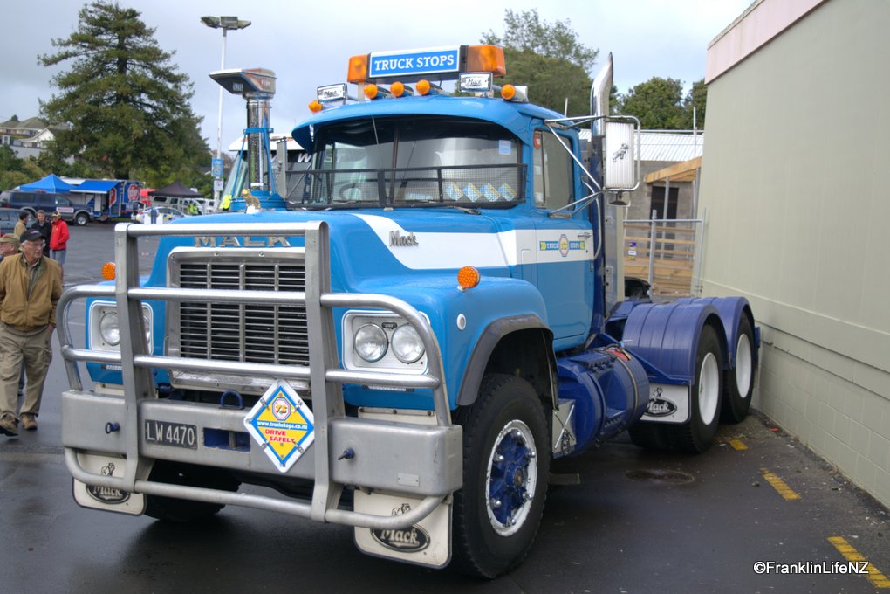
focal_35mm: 42
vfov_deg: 31.9
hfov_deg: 46.4
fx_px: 1038
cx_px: 445
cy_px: 297
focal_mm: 28
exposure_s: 1/400
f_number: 4.2
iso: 100
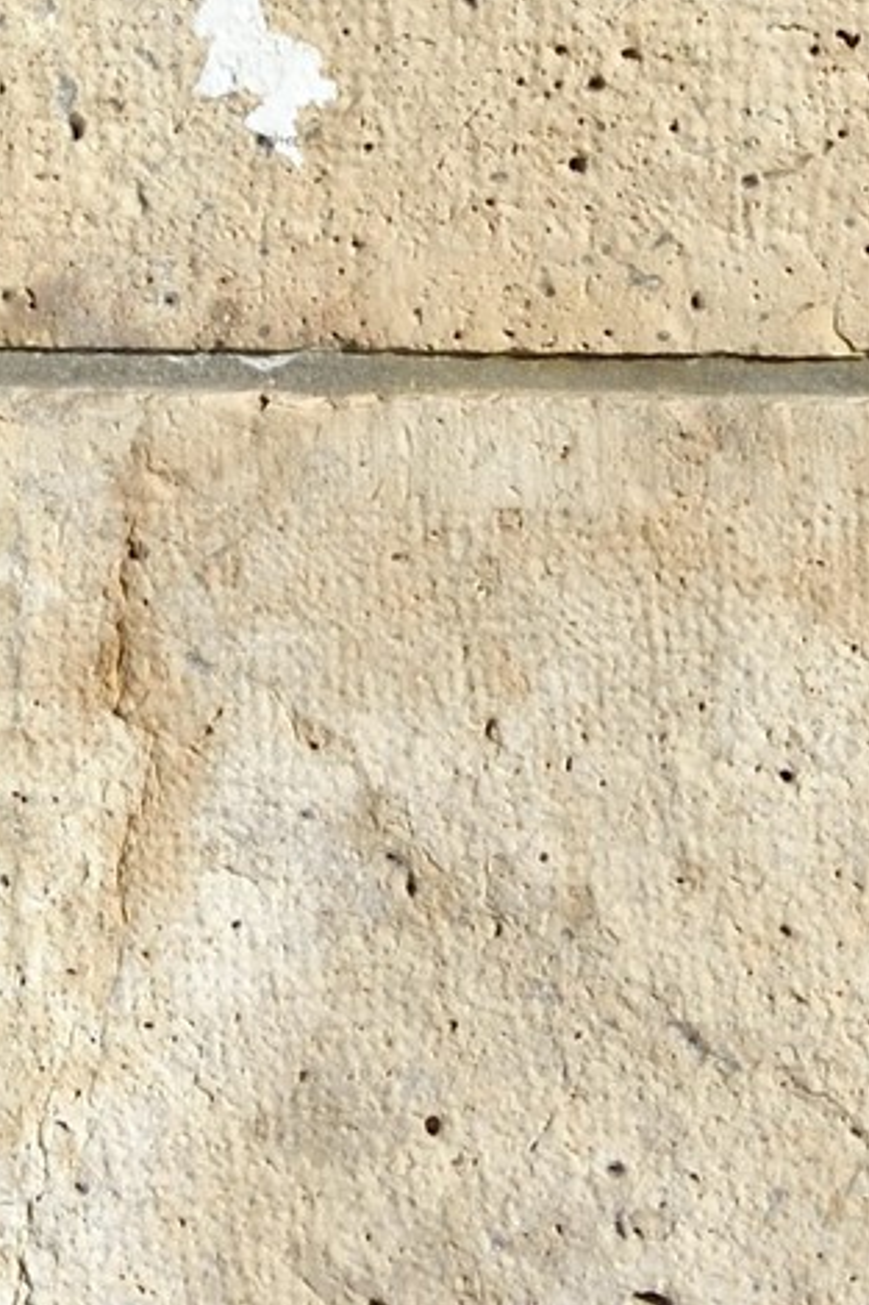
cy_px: -1839
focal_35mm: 399
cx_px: -142
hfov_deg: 3.4
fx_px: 14457
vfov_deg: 5.0
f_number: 14
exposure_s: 1/320
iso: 200
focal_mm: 78
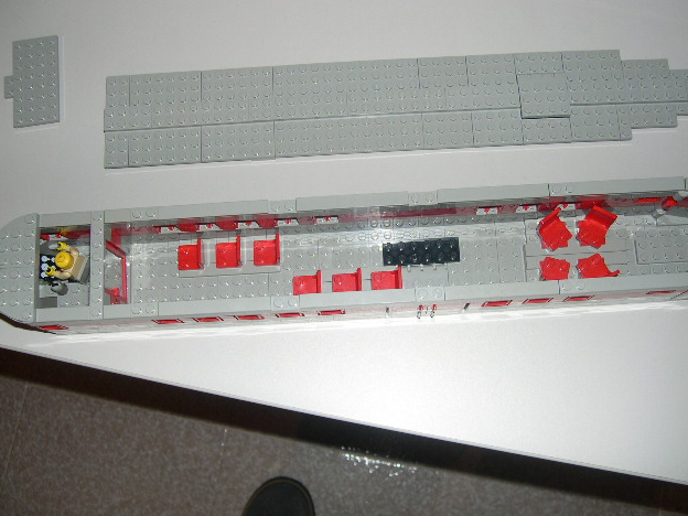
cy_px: 254
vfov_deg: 36.8
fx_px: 775
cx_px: 348
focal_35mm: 39
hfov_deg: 47.9
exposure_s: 1/60
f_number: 2.8
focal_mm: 8
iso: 100
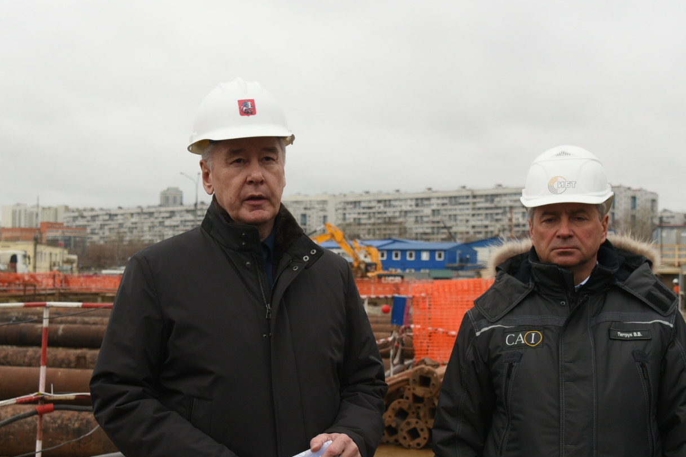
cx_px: 312
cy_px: 304
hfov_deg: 35.6
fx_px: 1067
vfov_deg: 24.1
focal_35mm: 56
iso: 800
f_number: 6.3
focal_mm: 42
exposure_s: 1/320
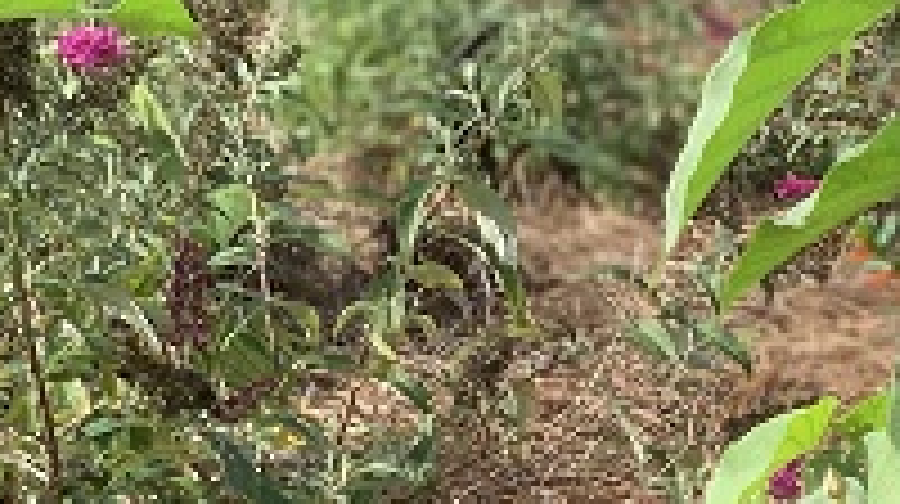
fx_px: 5411
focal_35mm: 227
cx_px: 1706
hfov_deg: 9.0
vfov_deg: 5.3
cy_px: 126
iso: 16
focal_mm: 6
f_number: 2.4
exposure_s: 1/500
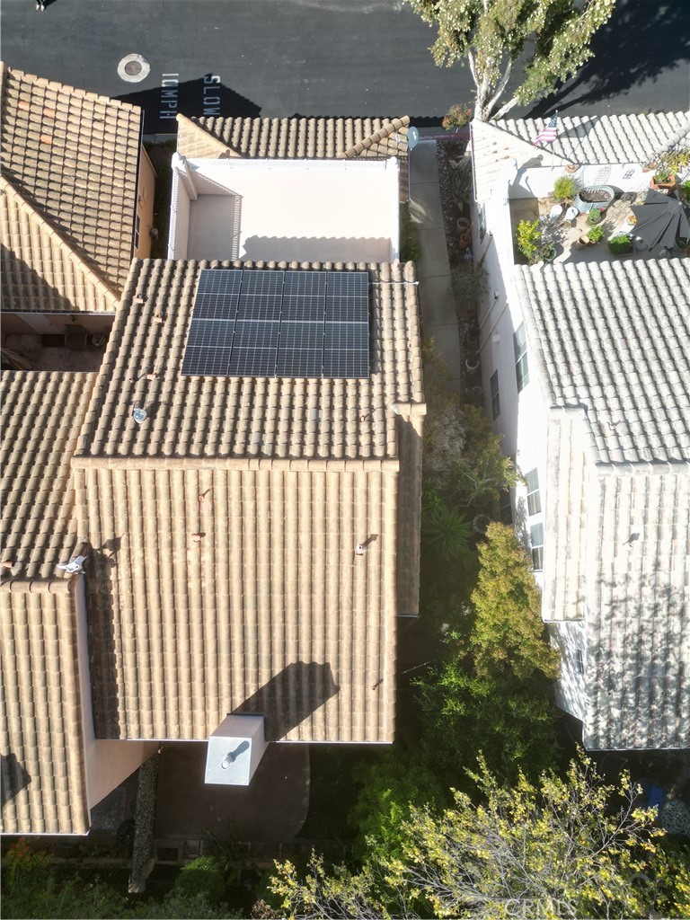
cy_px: 460
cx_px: 345
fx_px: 638
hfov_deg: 56.8
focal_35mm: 24
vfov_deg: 71.6
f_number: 1.7
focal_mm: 6.72
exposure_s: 1/2500
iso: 120
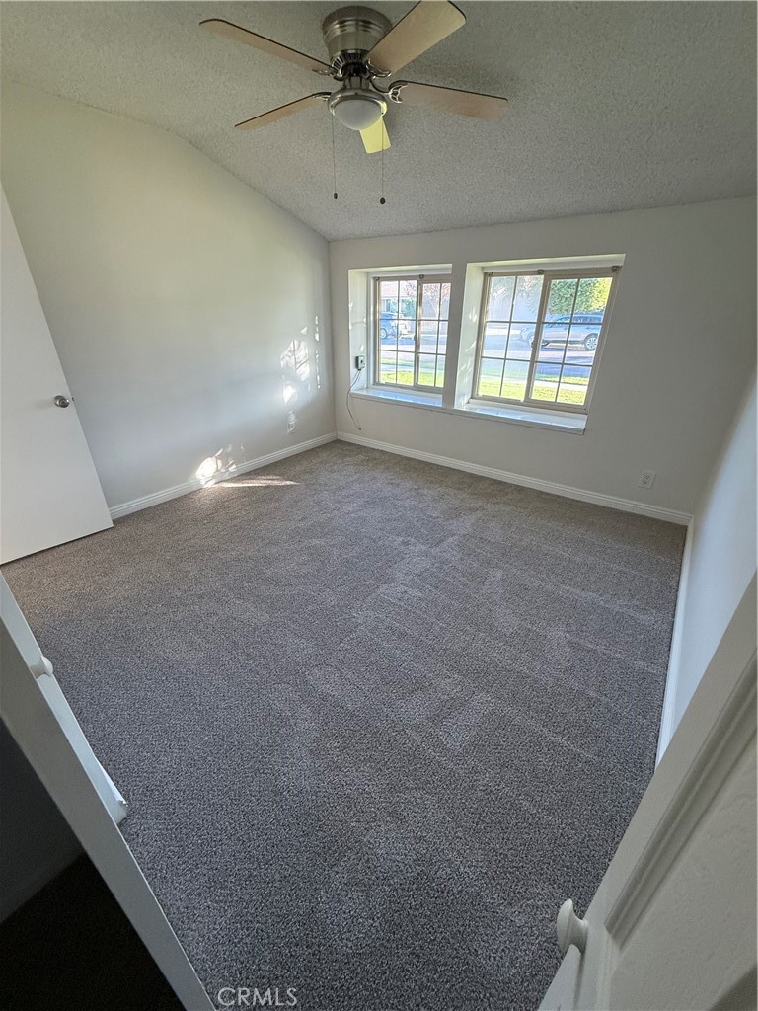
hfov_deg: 85.7
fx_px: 409
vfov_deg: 102.1
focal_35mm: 14
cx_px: 379
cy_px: 506
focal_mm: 2.22
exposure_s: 1/99
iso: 250
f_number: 2.2
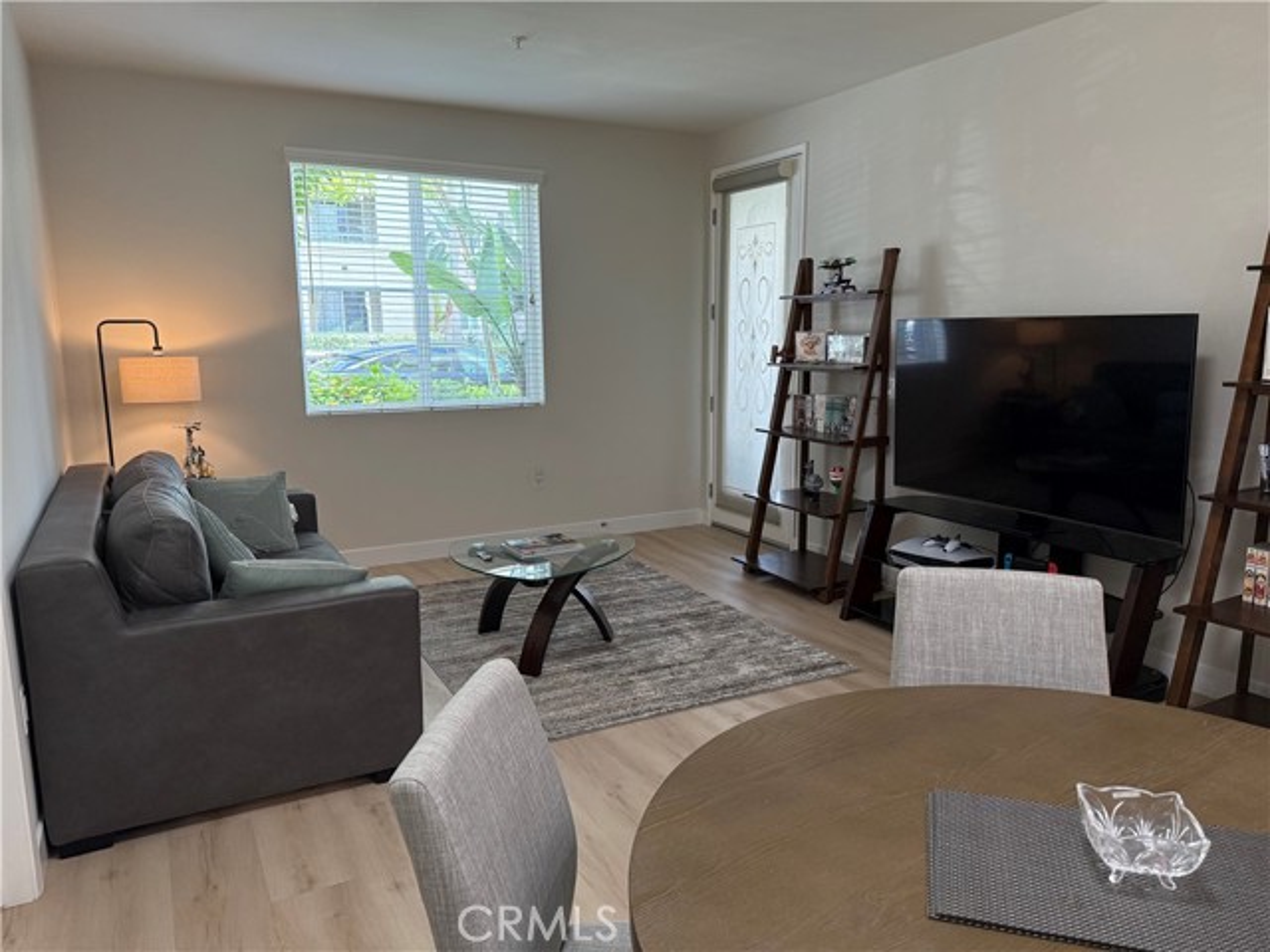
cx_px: 635
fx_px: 881
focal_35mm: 24
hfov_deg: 71.6
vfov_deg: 56.8
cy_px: 476
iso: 250
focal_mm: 6.76
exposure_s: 1/120
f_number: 1.78
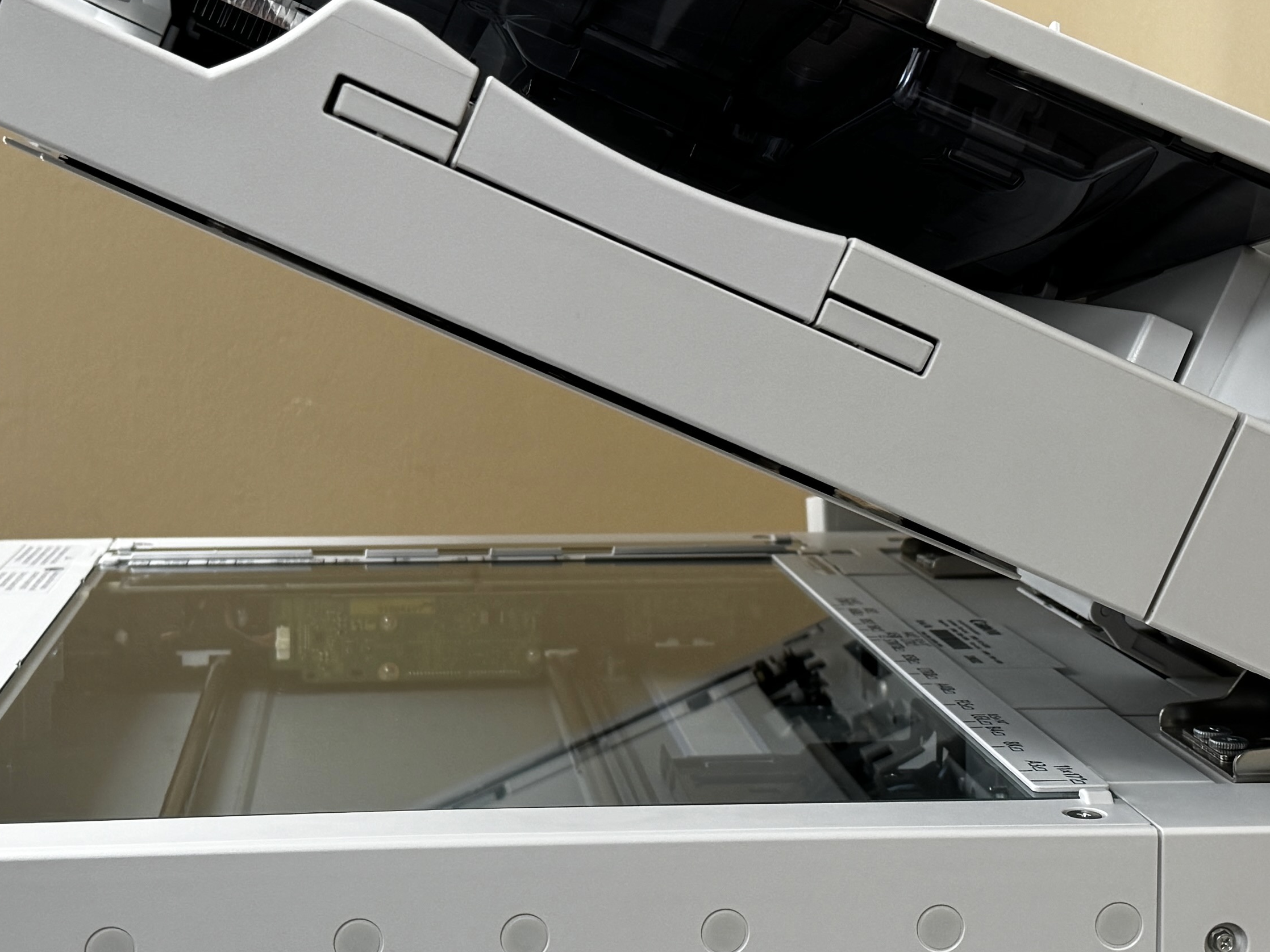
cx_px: 602
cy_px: 363
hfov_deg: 41.2
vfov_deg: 31.4
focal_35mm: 46
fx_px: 1688
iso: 160
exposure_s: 1/120
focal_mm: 6.86
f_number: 1.78
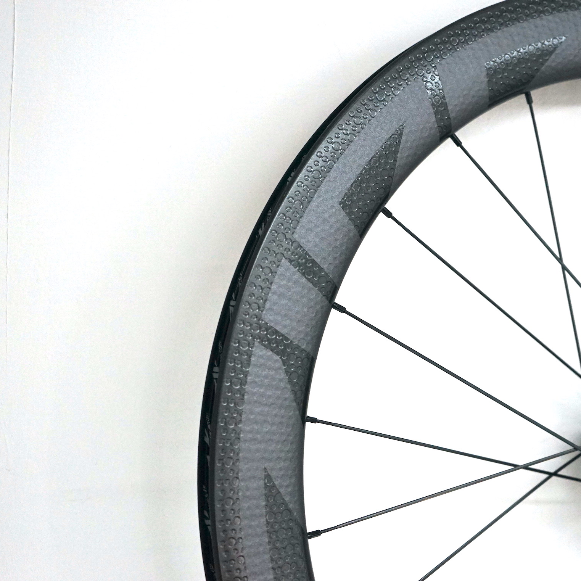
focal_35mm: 59
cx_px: 385
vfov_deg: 29.1
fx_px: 1120
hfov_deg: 28.9
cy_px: 291
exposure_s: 1/160
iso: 2500
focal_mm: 46
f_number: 4.5
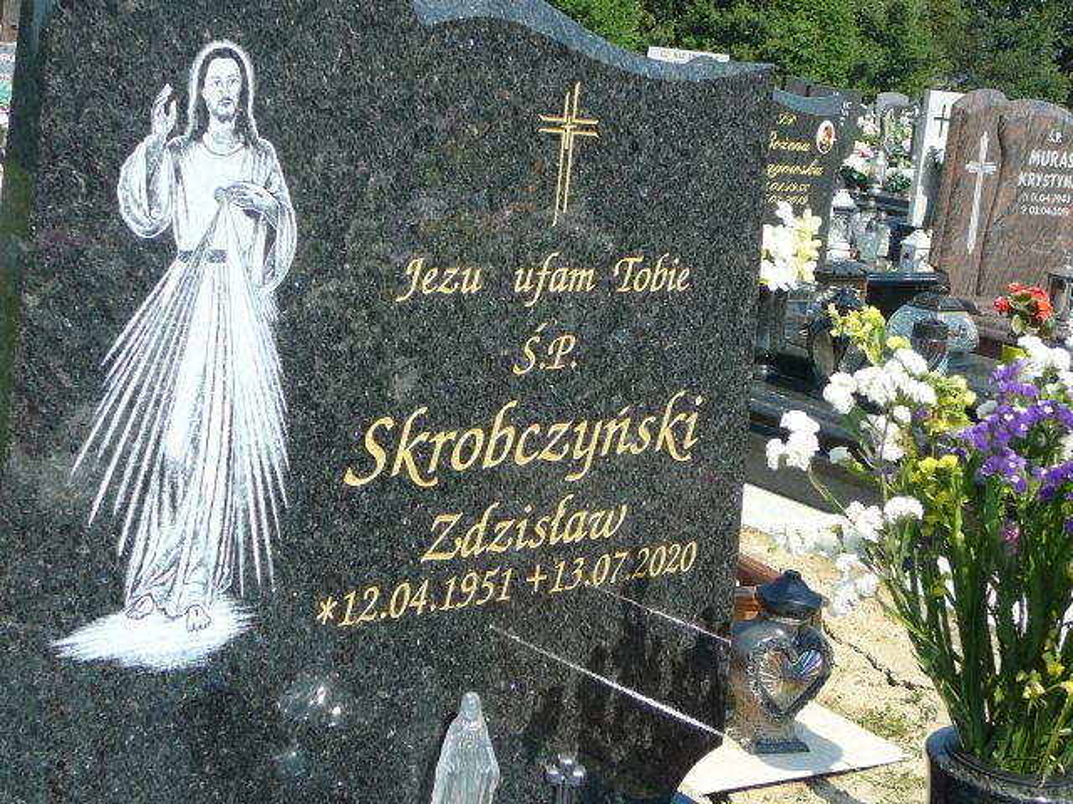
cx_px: 536
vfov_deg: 28.0
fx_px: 1612
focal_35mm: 52
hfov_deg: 36.8
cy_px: 402
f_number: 3.4
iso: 80
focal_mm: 7.8
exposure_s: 1/500
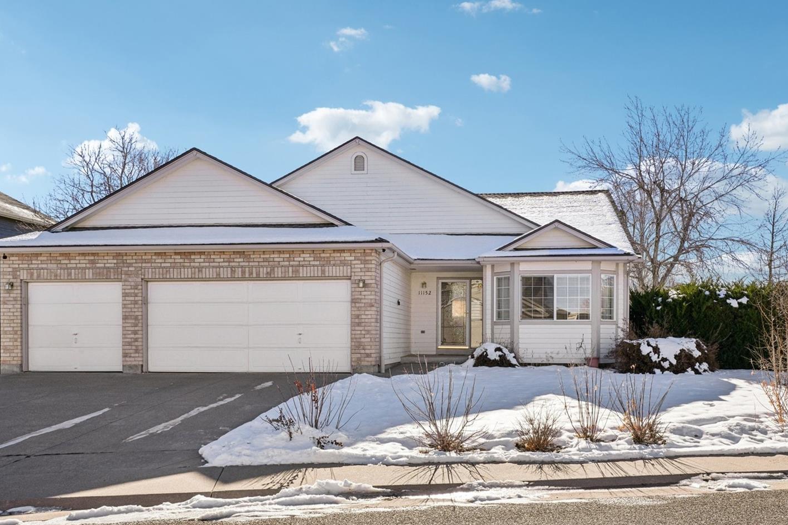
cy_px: 253
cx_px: 410
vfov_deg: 38.9
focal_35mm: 34
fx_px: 744
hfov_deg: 55.8
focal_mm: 20
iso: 100
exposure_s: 1/500
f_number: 8
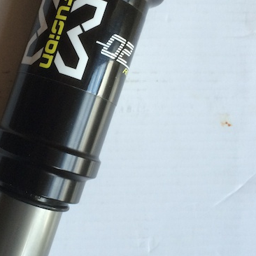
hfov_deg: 29.9
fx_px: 469
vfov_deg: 30.6
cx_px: 55
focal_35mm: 56
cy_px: 123
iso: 40
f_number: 2.2
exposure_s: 1/30
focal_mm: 4.15
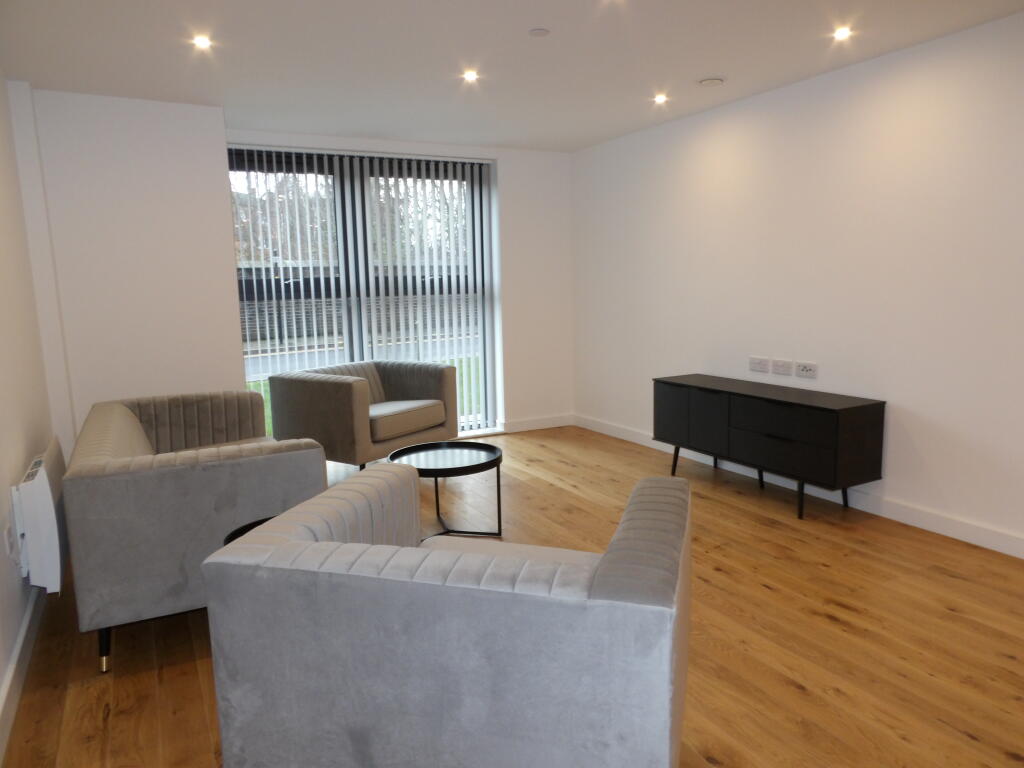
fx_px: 710
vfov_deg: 56.8
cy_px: 384
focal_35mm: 24
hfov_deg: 71.6
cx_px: 512
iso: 200
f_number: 4.1
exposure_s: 1/25
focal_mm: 4.3
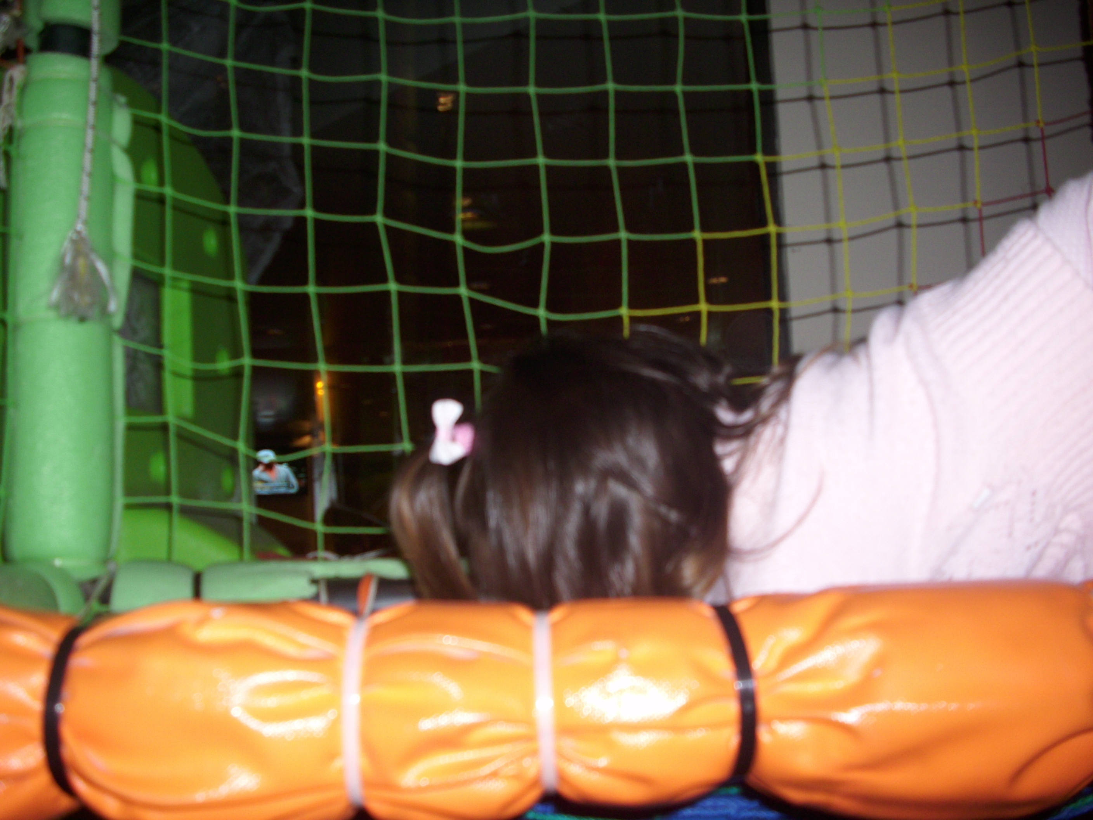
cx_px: 546
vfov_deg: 45.4
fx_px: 979
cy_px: 410
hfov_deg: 58.4
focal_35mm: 31
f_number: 2.8
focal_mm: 6.2
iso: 50
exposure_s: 1/30
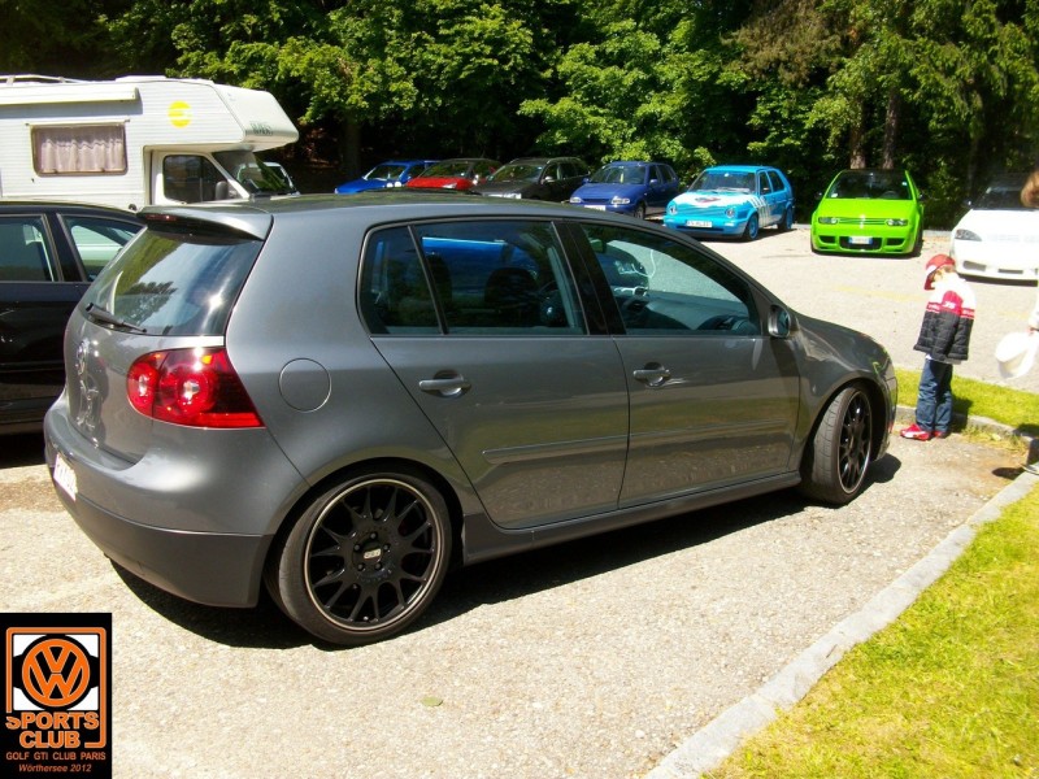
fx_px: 1021
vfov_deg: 41.8
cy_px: 390
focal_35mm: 34
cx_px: 520
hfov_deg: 54.0
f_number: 5.5
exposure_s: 1/171
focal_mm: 5.7
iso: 80
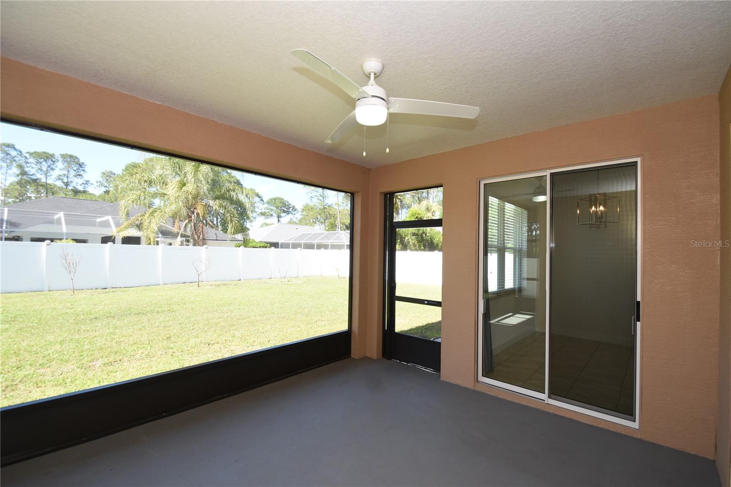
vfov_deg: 77.3
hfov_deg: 100.4
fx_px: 305
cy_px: 244
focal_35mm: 15
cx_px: 366
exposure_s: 1/60
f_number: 4
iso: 100
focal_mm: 10
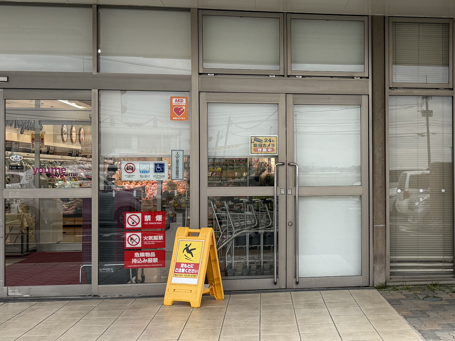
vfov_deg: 27.5
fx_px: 697
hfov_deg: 34.9
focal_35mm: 53
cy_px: 162
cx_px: 370
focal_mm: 6.76
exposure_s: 1/464
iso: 80
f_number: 1.78
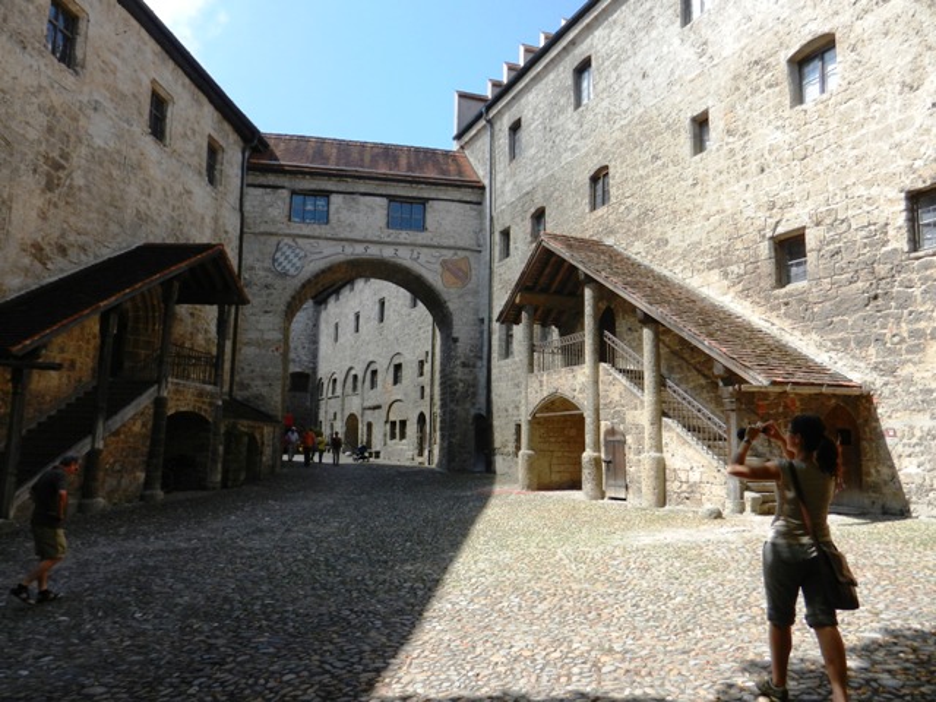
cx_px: 468
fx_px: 676
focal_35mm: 25
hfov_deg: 69.4
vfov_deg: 54.9
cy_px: 351
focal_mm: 4.5
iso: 160
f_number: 3.5
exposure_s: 1/800
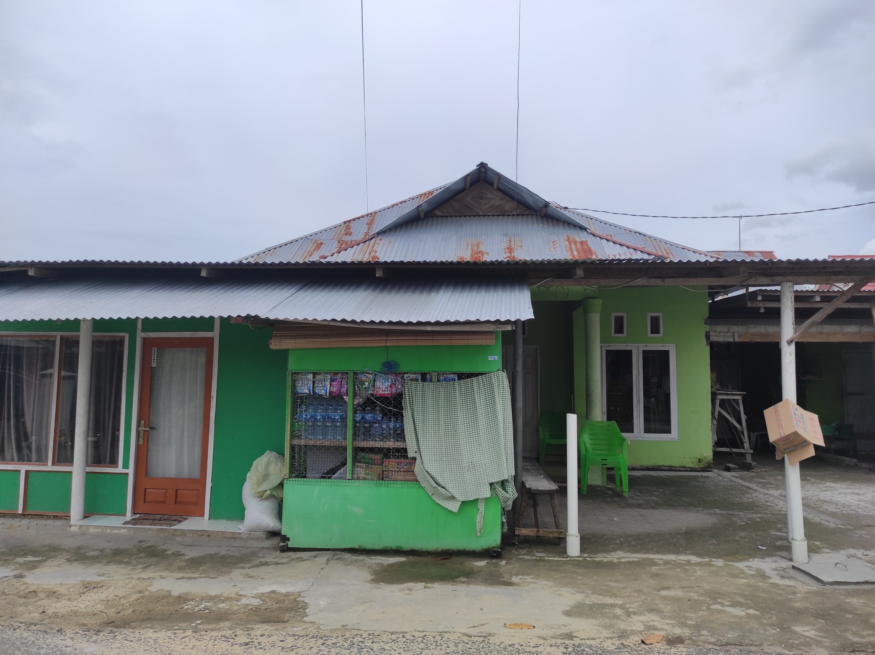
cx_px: 438
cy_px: 328
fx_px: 631
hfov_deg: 69.4
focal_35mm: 25
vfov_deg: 54.8
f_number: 1.89
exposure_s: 1/3125
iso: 100
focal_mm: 5.43
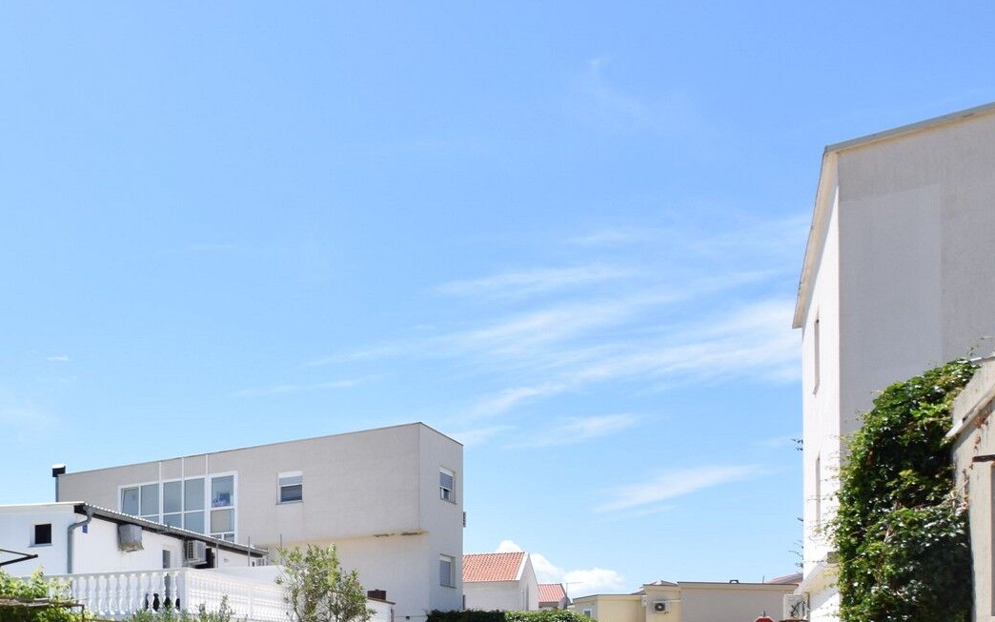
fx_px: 976
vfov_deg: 31.8
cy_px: 665
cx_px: -91
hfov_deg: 42.7
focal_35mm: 36
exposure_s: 1/250
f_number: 7.1
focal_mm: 10
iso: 100
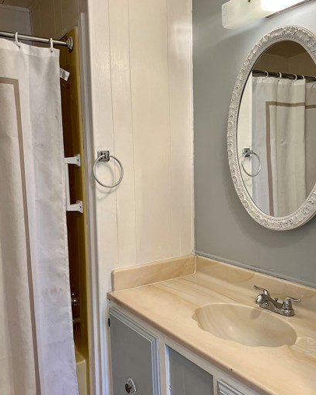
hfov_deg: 45.7
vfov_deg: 55.7
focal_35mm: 32
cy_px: 198
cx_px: 148
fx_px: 374
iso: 80
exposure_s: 1/120
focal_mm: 5.7
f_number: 1.5
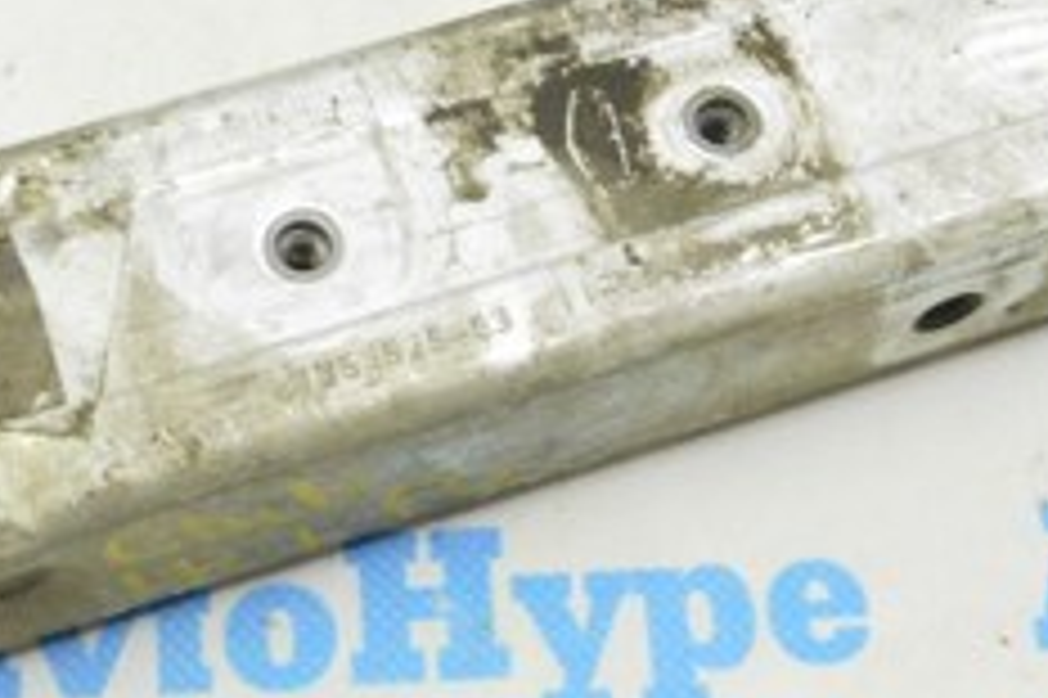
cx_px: 468
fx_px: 3113
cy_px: 2
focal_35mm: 107
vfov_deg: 12.6
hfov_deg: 19.1
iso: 6400
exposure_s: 1/20
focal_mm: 26
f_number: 20
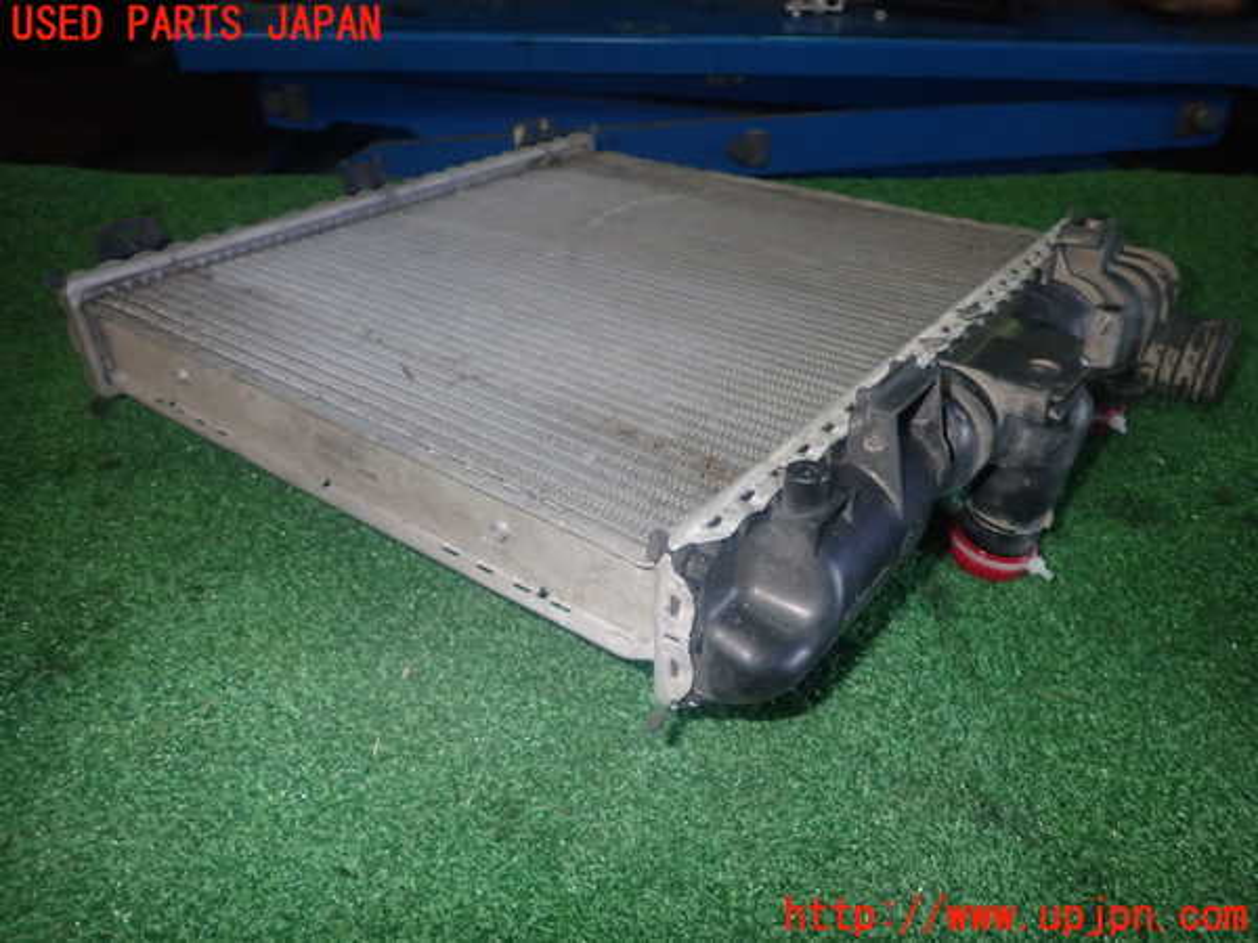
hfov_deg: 69.4
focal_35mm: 25
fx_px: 909
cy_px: 472
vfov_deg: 54.9
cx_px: 629
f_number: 5.6
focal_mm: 4.5
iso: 500
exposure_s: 1/30
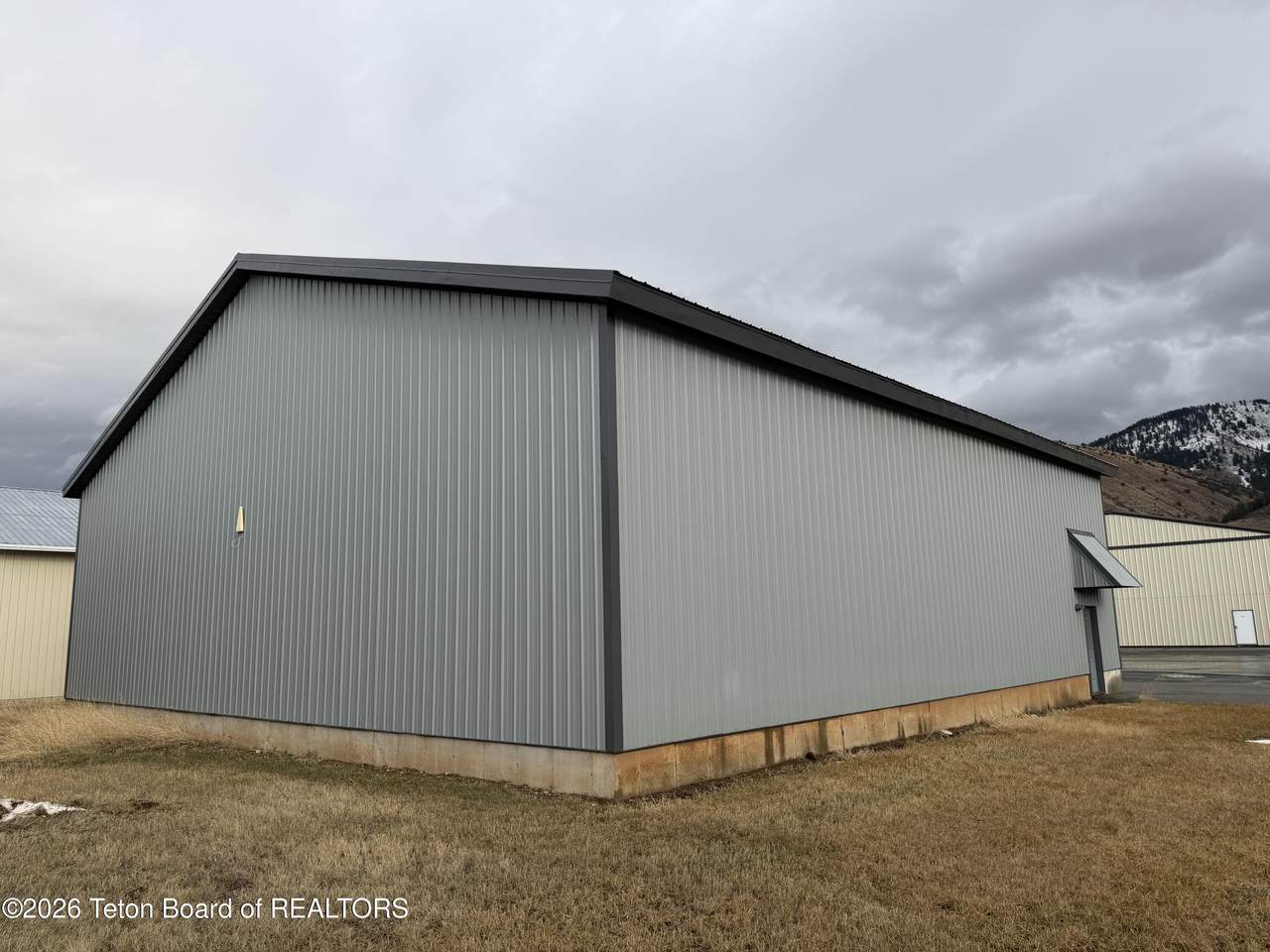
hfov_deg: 71.6
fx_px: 881
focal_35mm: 24
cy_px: 476
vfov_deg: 56.8
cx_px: 635
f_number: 1.78
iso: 80
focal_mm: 6.76
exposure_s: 1/3584
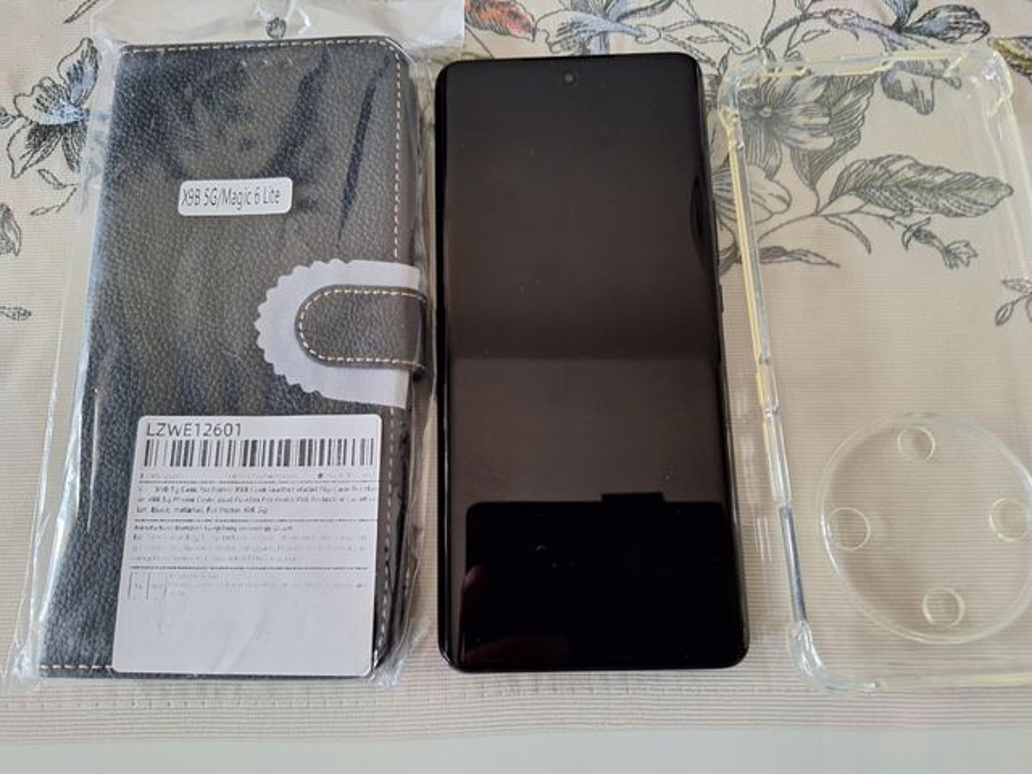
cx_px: 516
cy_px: 387
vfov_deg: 58.9
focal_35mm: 23
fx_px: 686
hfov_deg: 73.9
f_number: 1.8
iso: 200
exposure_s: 1/33
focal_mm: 5.54
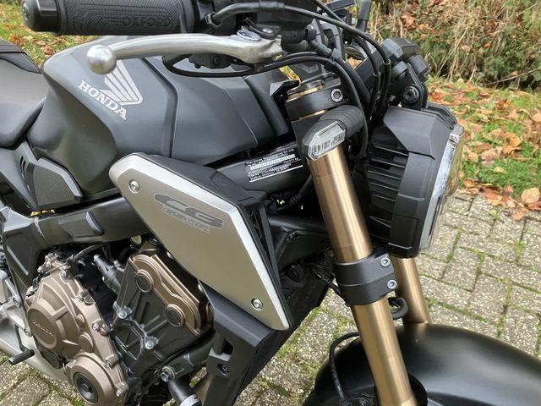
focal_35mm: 28
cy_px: 203
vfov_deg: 49.7
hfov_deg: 63.4
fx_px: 438
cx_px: 270
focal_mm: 3.99
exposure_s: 1/60
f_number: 1.8
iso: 160
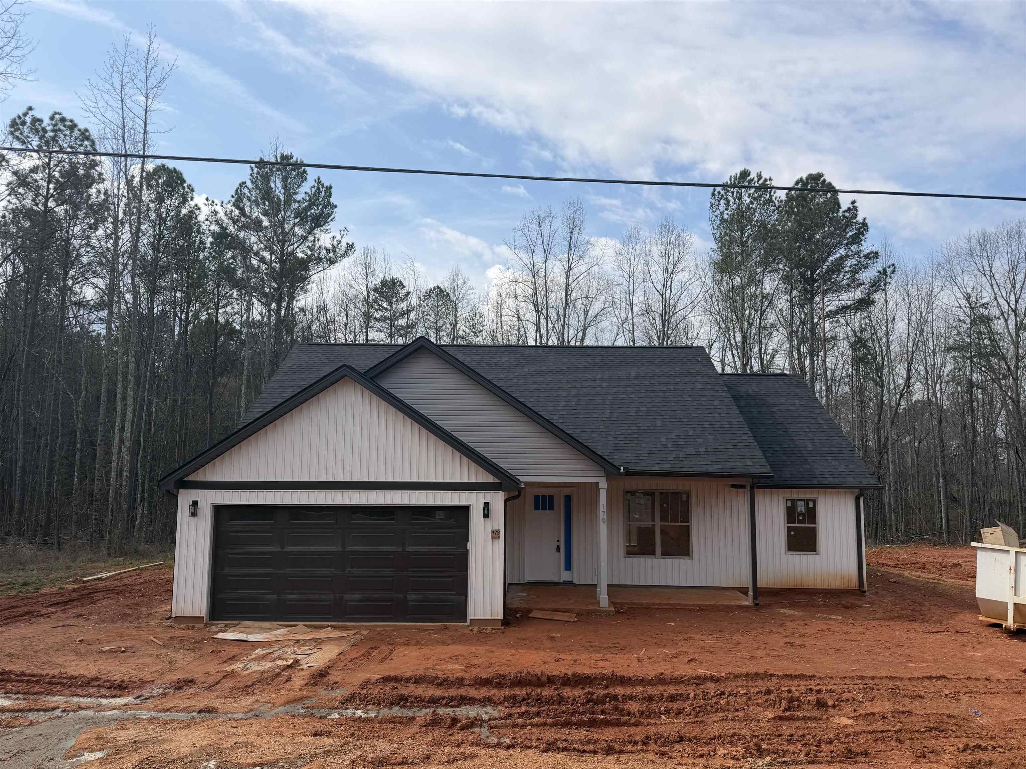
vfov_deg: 56.8
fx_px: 711
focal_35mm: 24
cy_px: 384
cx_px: 513
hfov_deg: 71.6
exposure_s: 1/4405
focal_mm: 6.76
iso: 80
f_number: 1.78
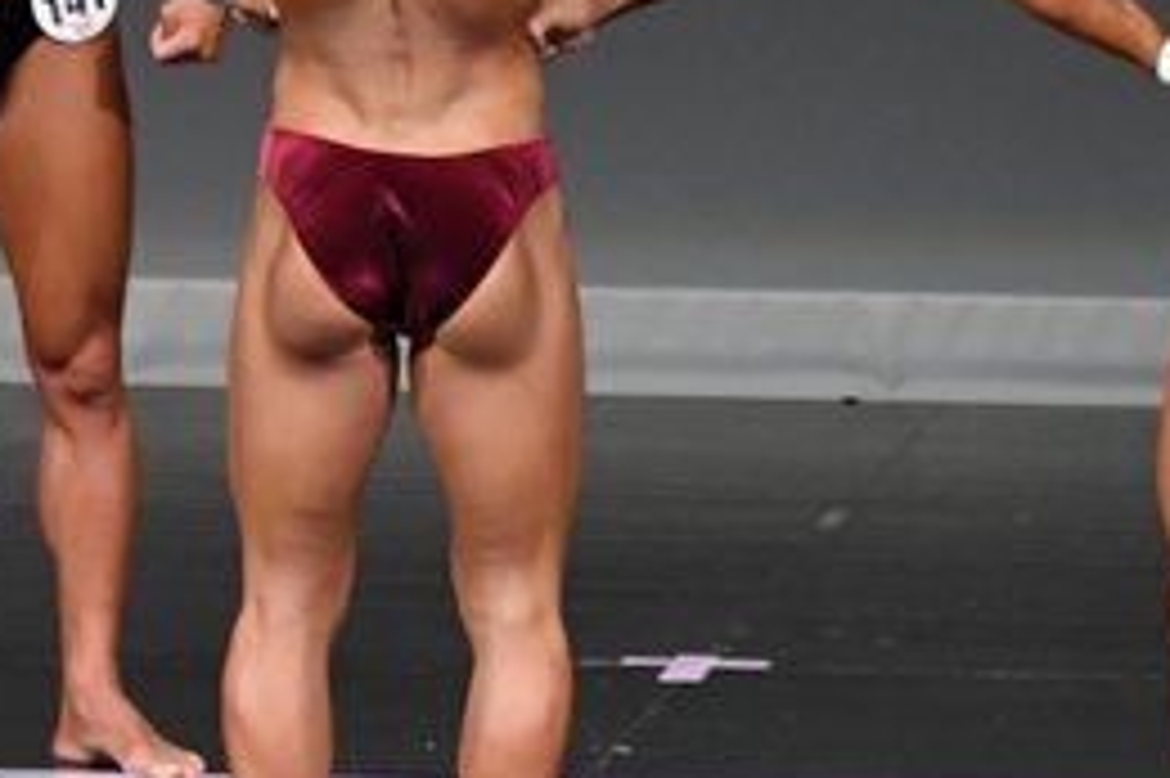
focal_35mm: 849
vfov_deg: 1.6
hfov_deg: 2.4
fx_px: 27574
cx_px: 416
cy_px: 256
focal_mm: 190
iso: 4000
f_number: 5.6
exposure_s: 1/400
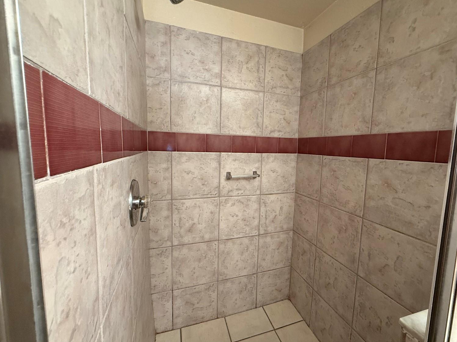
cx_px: 239
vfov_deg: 81.7
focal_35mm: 15
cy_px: 167
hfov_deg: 98.1
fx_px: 198
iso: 500
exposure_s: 1/60
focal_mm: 2.22
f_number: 2.2
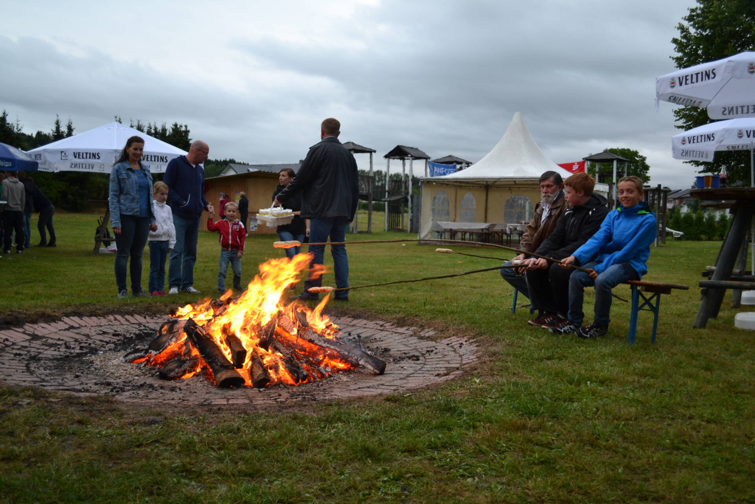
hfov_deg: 53.1
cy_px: 252
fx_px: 755
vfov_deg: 36.9
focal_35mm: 36
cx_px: 378
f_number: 4
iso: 400
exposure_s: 1/60
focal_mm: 24
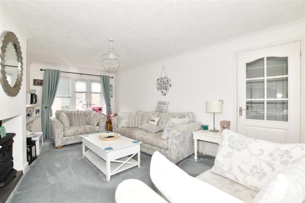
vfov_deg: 77.3
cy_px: 102
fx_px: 127
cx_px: 152
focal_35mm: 15
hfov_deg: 100.4
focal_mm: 10
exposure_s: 1/2
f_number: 8
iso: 200
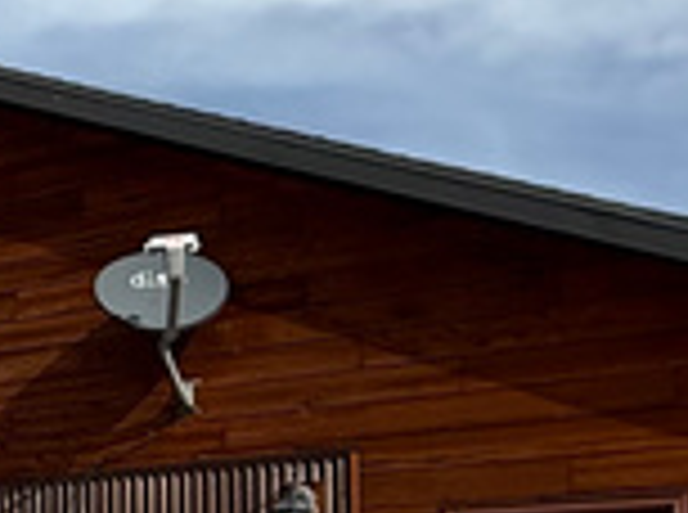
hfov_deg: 19.7
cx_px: -139
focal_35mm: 94
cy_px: 464
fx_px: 1864
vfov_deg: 15.5
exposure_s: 1/2611
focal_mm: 2.22
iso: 50
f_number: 2.2
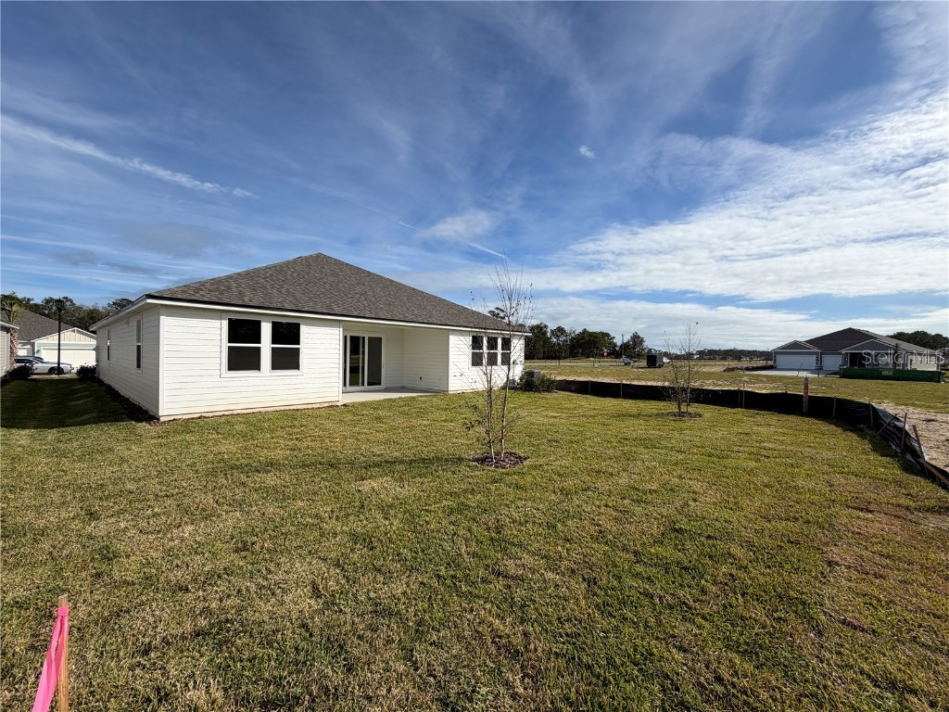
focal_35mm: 14
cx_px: 474
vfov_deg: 85.7
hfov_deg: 102.1
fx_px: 384
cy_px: 356
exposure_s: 1/1497
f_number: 2.2
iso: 20
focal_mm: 2.22
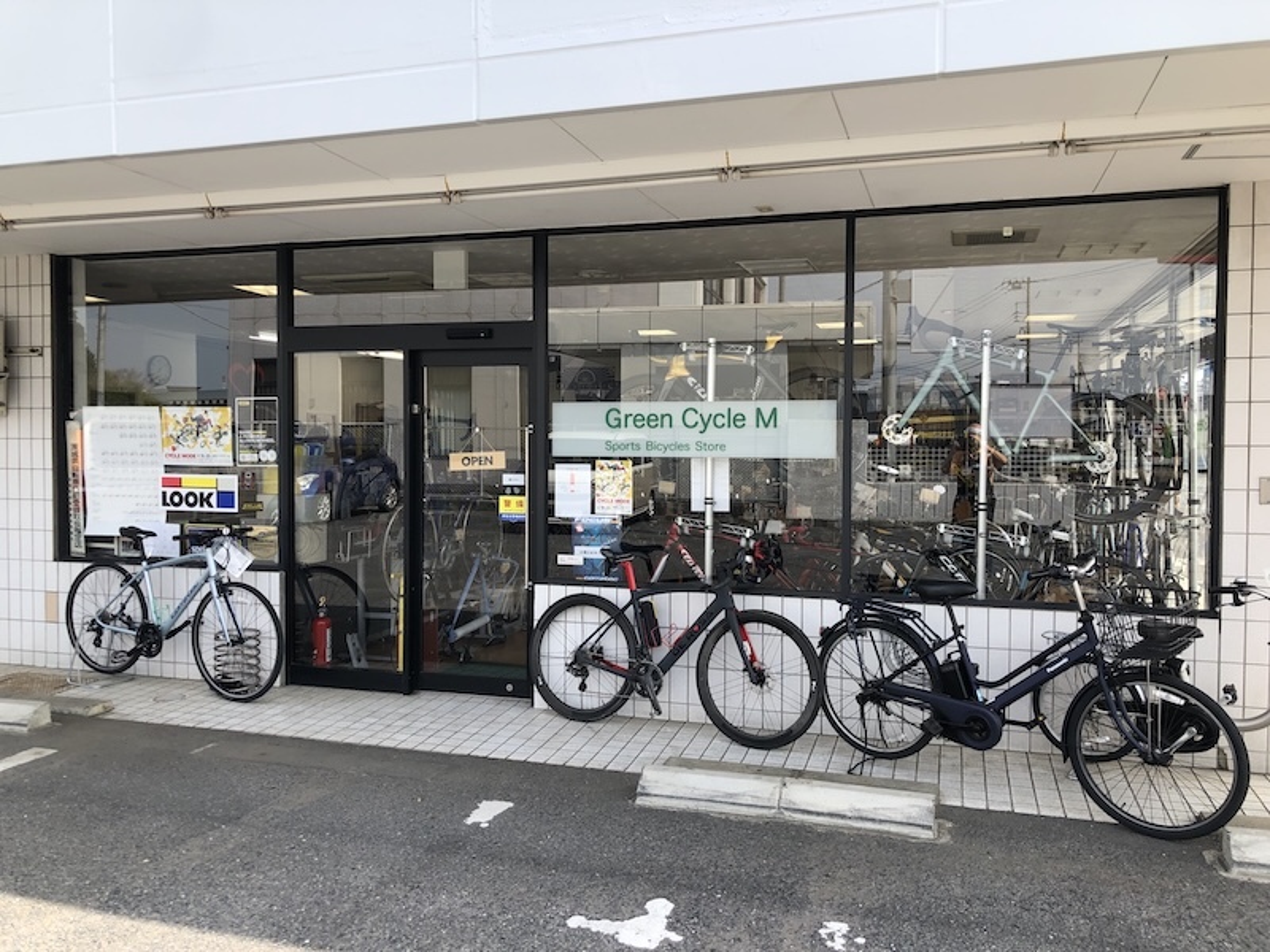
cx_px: 635
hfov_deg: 63.4
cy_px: 476
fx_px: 1027
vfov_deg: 49.7
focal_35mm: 28
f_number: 1.8
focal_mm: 3.99
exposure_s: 1/463
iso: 20
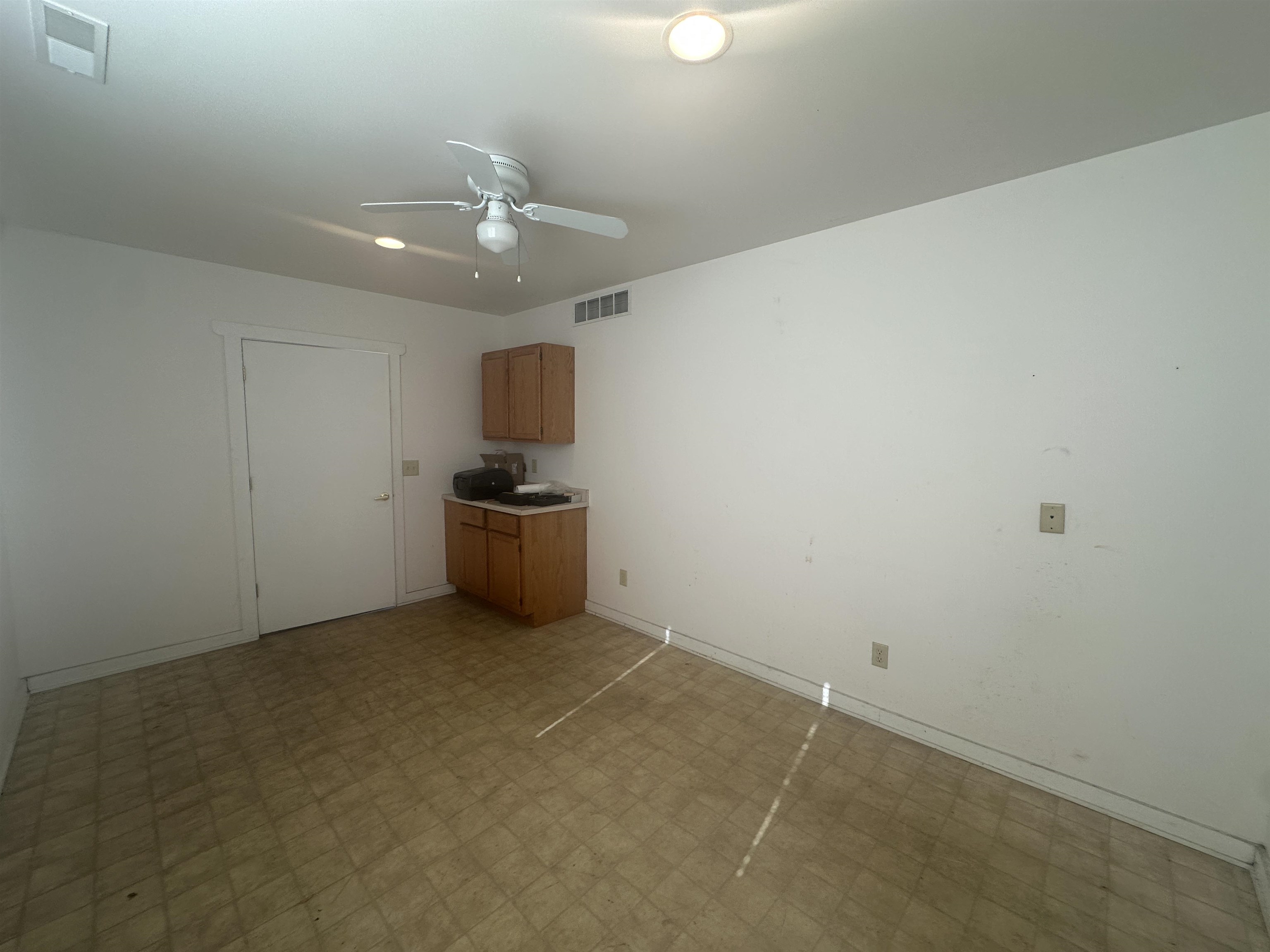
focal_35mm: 14
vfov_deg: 85.7
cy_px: 476
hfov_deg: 102.1
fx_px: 514
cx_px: 635
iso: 64
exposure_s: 1/120
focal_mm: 2.22
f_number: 2.2
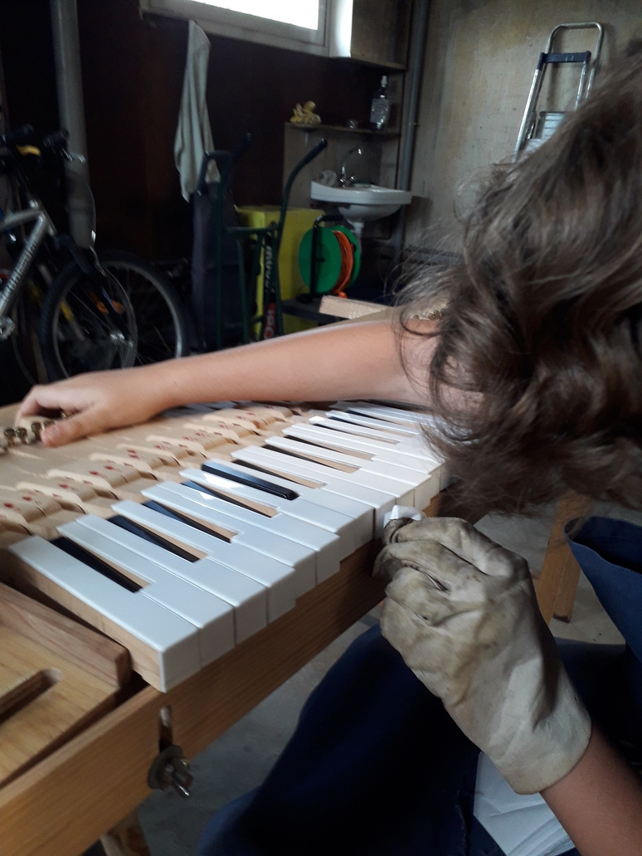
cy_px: 428
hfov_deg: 51.4
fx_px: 668
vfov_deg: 65.3
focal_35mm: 27
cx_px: 321
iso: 125
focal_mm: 3.6
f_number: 1.9
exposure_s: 1/50
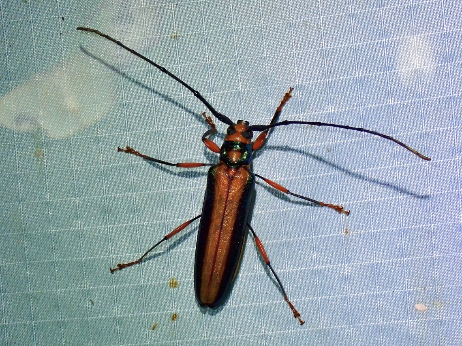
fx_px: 1335
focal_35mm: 100
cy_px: 173
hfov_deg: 19.6
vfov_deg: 14.8
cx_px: 231
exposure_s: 1/320
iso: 200
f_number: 6.3
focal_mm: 18
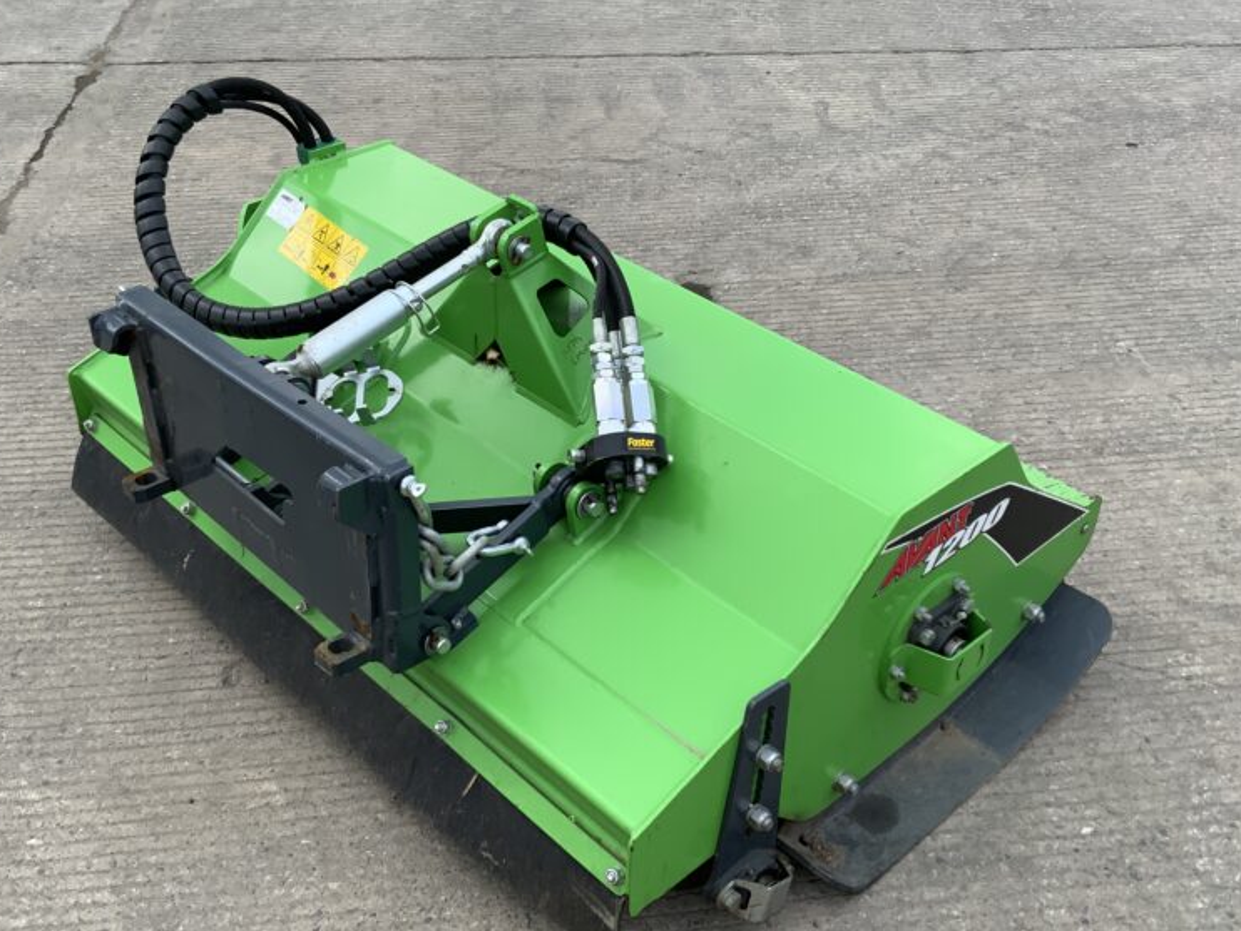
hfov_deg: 46.8
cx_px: 644
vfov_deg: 36.0
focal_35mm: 40
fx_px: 1434
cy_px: 480
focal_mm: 3
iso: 16
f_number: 1.8
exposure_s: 1/691
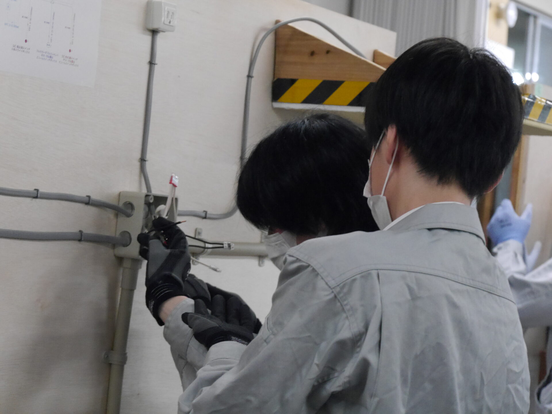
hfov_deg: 17.9
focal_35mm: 110
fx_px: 1754
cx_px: 276
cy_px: 207
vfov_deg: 13.5
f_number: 5.1
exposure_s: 1/100
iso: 3200
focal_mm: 55
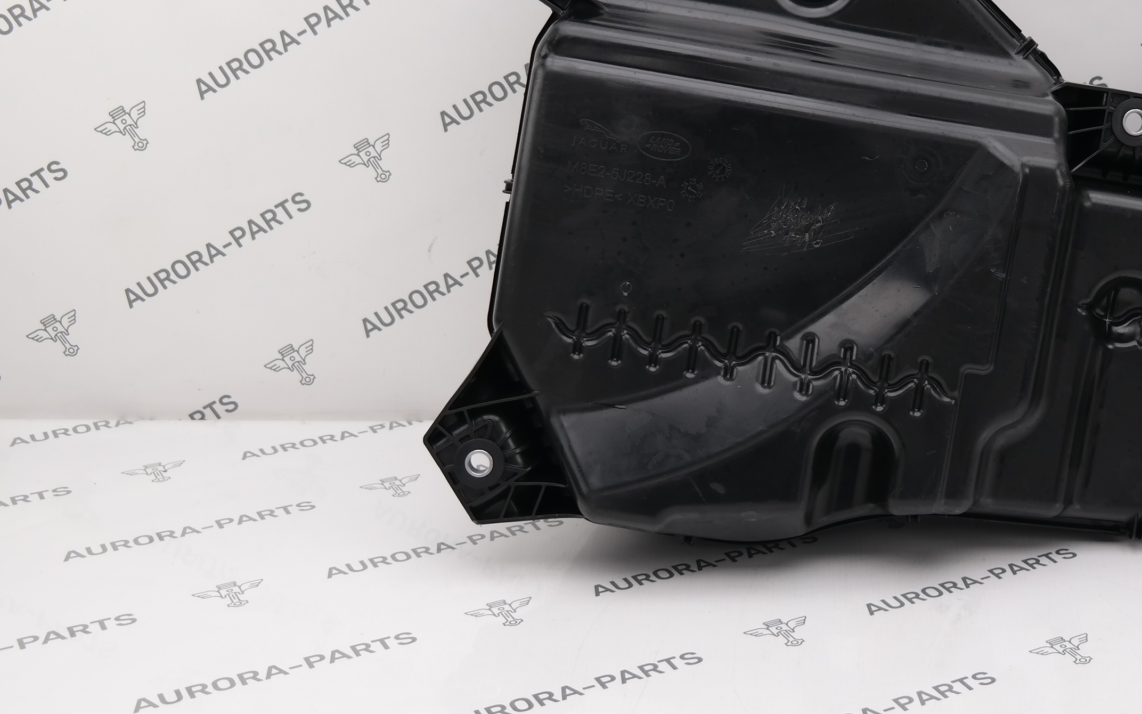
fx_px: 1899
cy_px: 212
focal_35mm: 61
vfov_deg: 21.2
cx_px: 940
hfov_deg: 32.4
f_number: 4
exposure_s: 1/100
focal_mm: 22
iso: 100
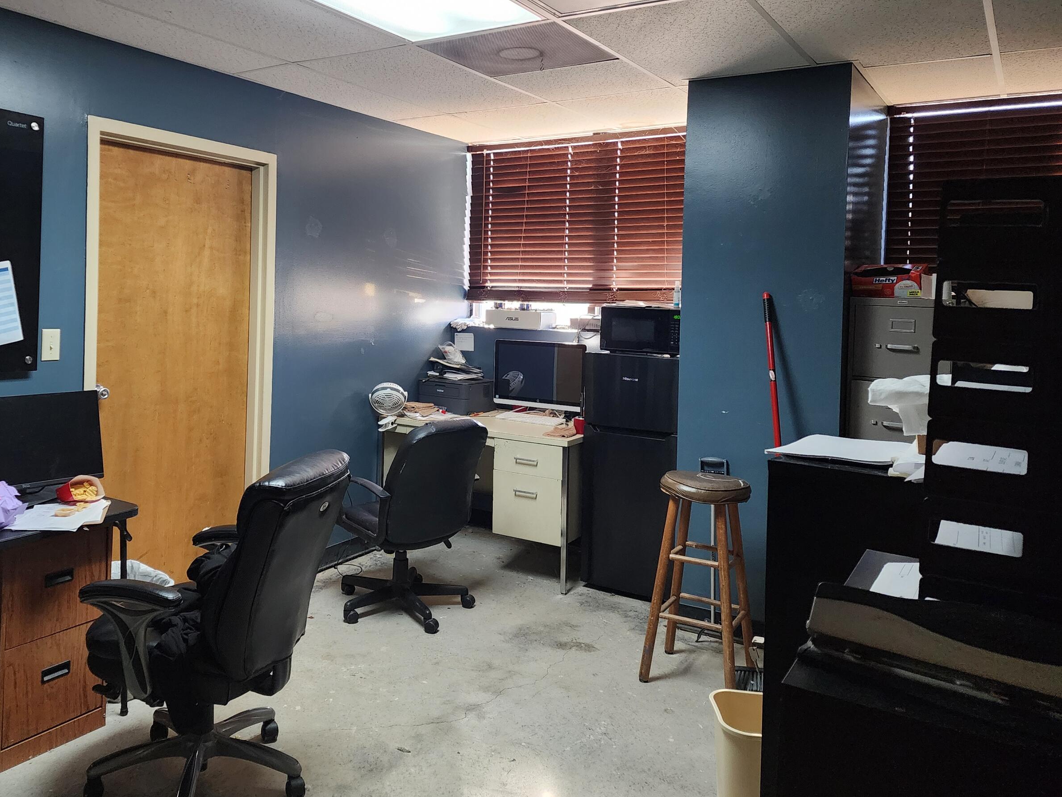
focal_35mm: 29
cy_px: 302
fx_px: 890
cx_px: 412
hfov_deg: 61.0
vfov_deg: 47.8
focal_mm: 6.4
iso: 640
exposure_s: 1/120
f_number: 1.8
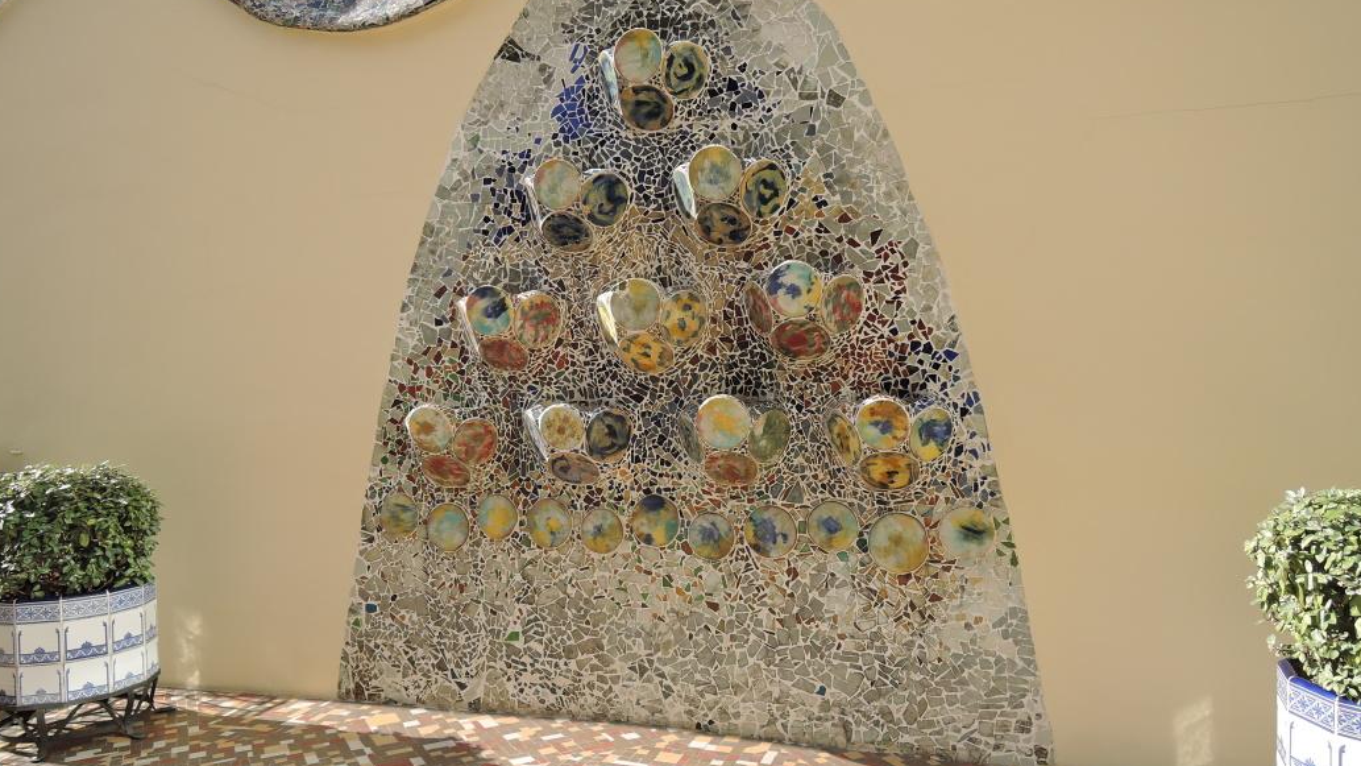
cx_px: 663
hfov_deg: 69.9
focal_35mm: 27
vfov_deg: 42.9
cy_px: 363
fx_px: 974
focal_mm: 5.1
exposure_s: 1/80
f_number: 2.8
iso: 80
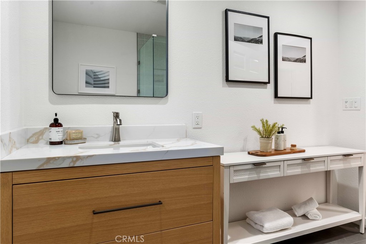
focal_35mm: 24
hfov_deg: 73.8
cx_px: 183
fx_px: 244
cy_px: 122
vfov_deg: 53.1
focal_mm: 24
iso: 640
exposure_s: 1/10
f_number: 9
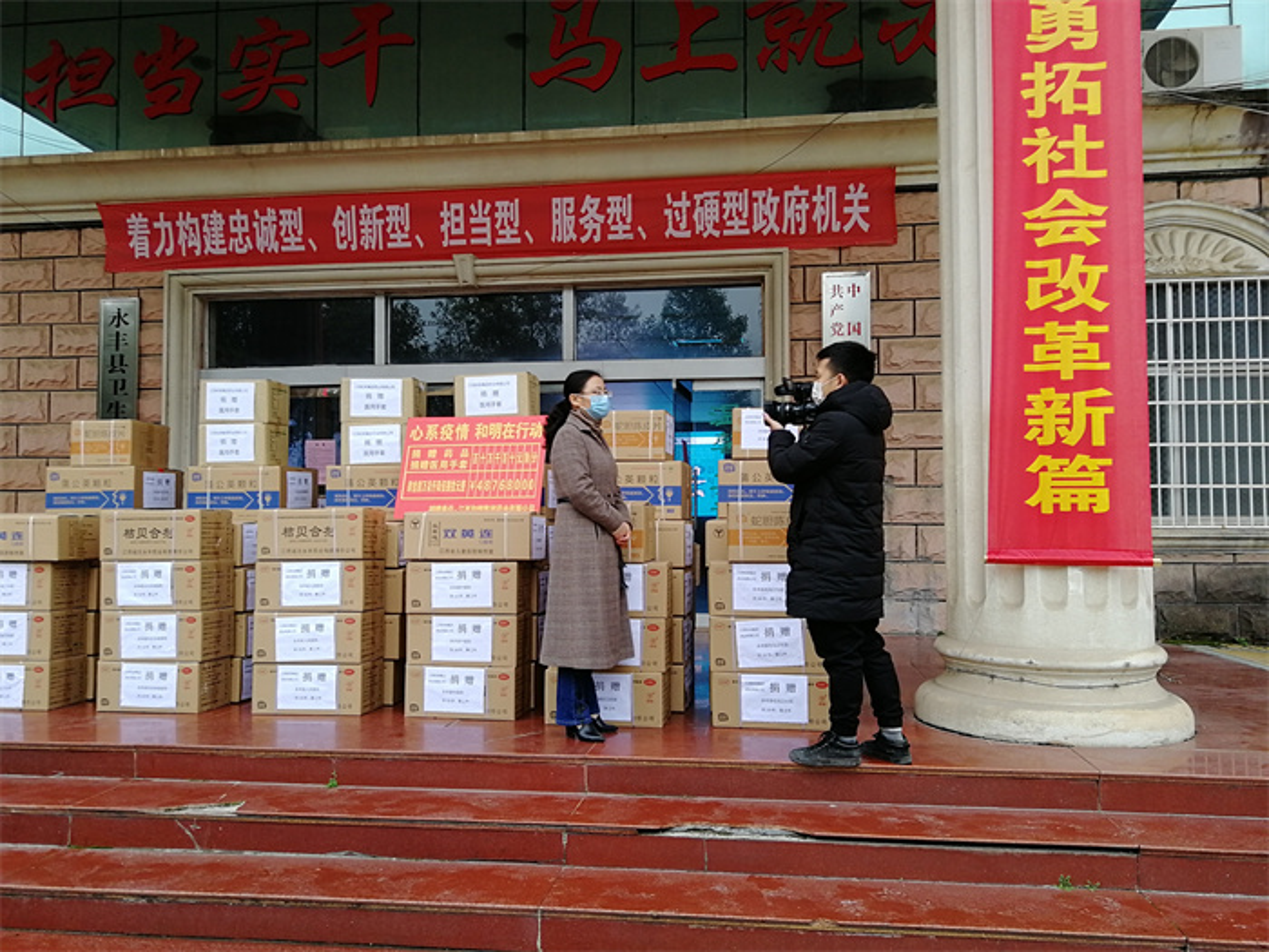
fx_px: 990
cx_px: 634
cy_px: 476
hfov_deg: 65.3
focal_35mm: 27
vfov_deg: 51.4
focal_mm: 3.95
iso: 80
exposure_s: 1/50
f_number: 2.2
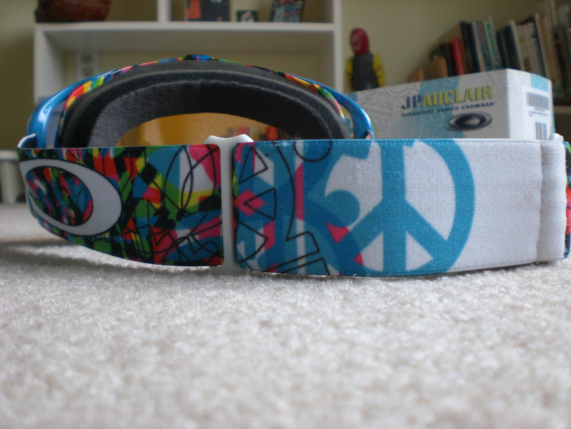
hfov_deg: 49.0
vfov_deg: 37.7
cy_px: 214
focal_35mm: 38
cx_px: 286
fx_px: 627
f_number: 3.1
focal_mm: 6.3
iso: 200
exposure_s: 1/100
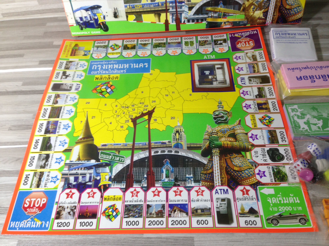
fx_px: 314
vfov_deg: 42.9
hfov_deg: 55.4
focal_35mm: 33
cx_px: 164
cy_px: 123
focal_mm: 4.12
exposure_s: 1/20
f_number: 2.4
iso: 50
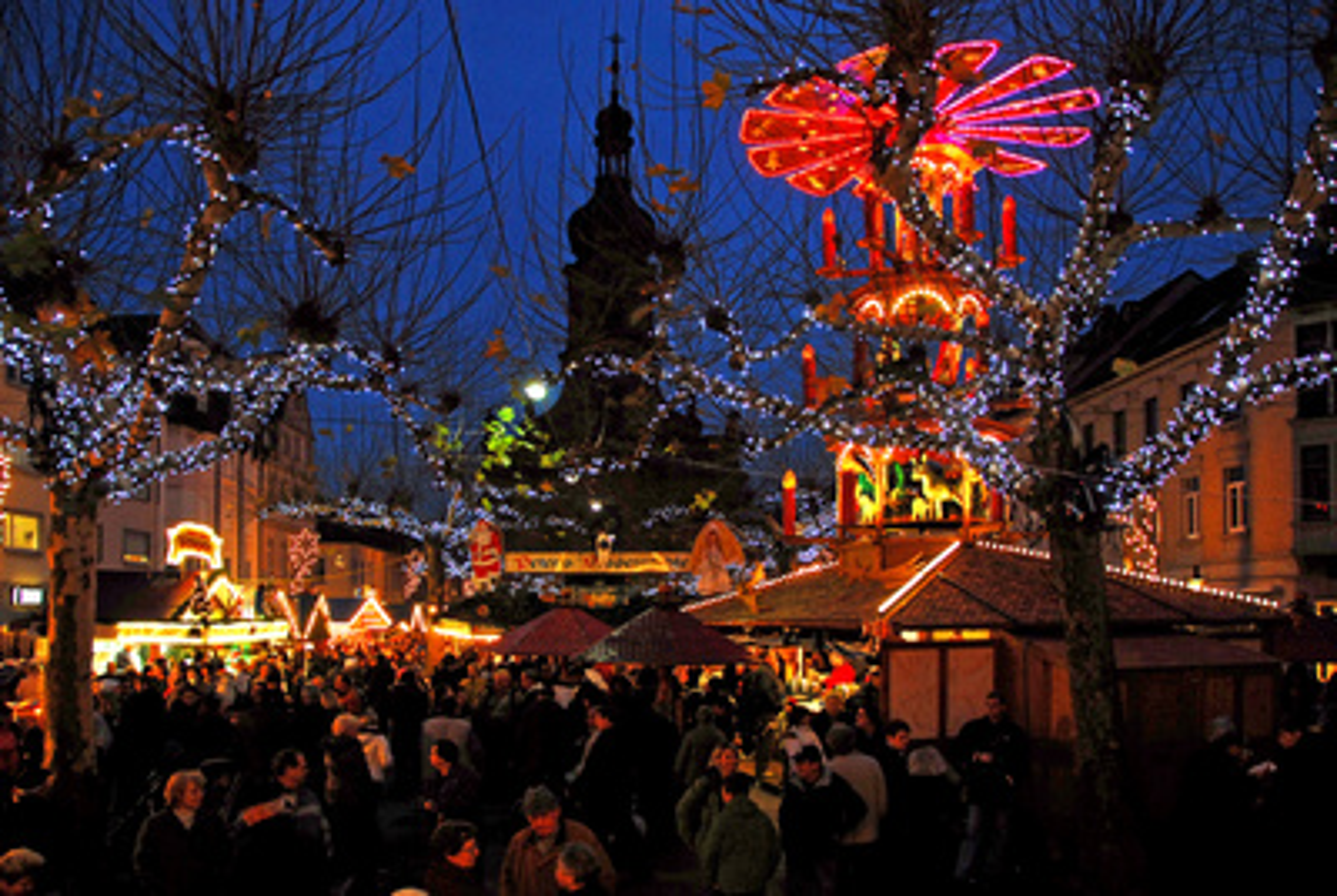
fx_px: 1004
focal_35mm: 27
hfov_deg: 67.3
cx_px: 668
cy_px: 448
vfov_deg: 48.1
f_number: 3.5
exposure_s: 1/30
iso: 400
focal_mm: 18
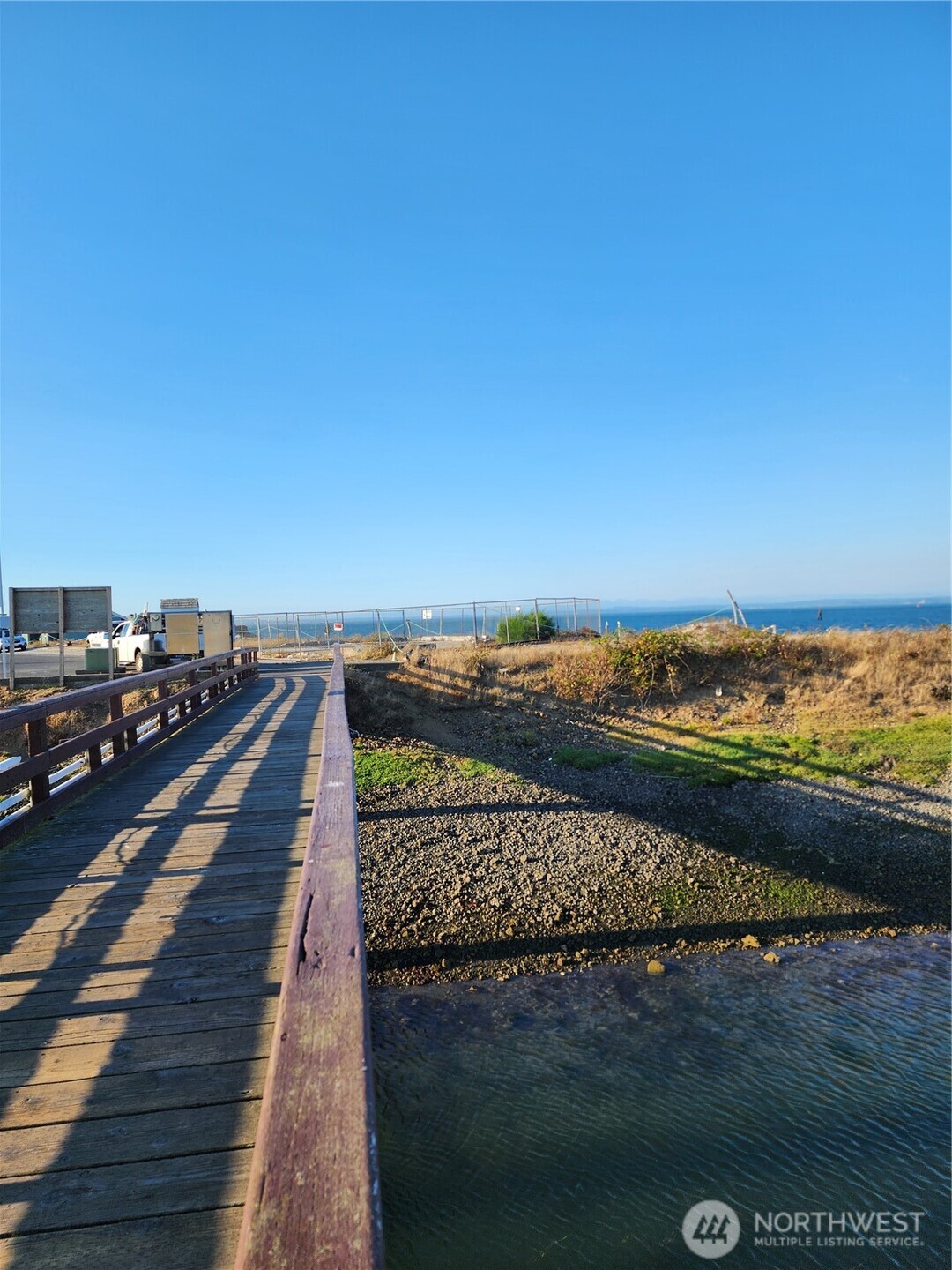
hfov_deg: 58.9
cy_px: 635
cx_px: 476
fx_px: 843
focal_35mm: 23
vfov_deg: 73.9
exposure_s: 1/528
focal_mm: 6.4
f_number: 1.8
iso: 12
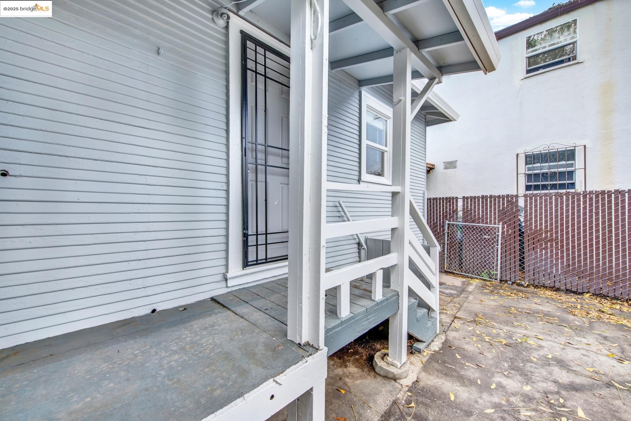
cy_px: 210
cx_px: 316
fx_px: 246
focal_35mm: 14
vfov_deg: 81.3
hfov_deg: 104.2
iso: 100
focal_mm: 14
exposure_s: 1/4
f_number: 14
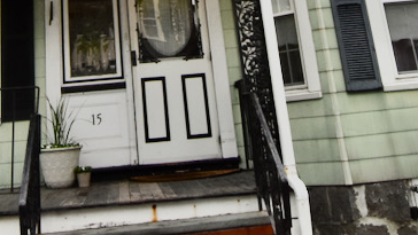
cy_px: -191
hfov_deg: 34.2
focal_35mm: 61
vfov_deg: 16.5
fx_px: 675
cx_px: 152
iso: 800
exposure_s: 1/320
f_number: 8
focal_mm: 11
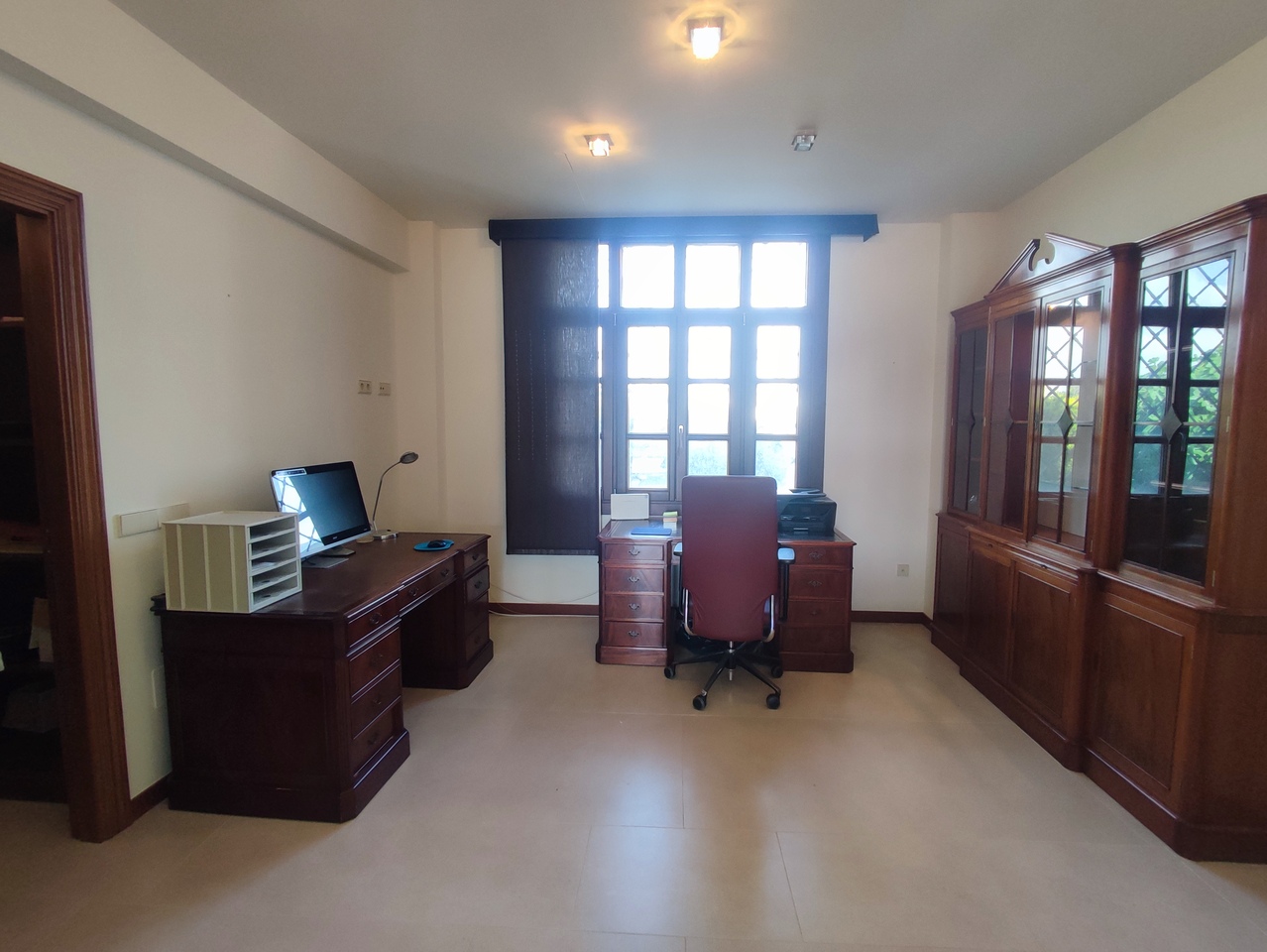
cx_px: 634
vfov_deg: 78.2
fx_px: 586
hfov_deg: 94.5
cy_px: 476
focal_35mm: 16
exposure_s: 1/120
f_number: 2.2
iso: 180
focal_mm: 1.65
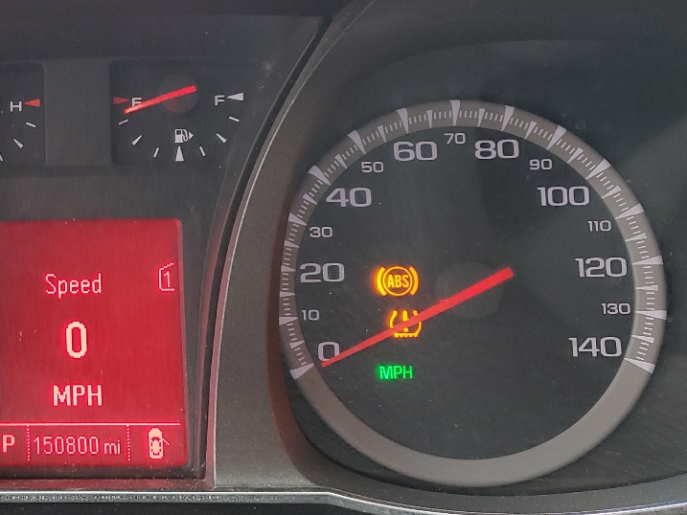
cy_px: 238
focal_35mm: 58
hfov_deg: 30.6
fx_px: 1151
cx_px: -17
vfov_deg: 25.2
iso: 56
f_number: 1.5
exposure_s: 1/60.2
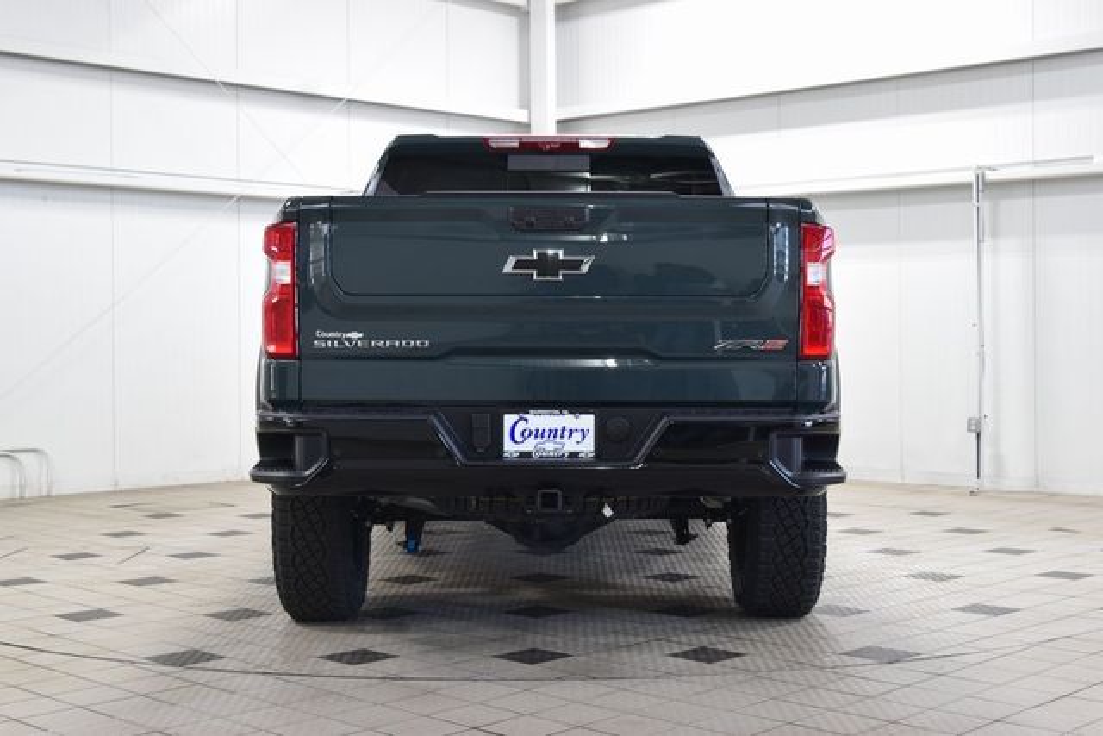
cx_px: 552
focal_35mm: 52
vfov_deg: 25.8
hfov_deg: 37.8
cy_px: 368
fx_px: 1609
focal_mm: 35
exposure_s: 1/15
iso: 720
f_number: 6.3
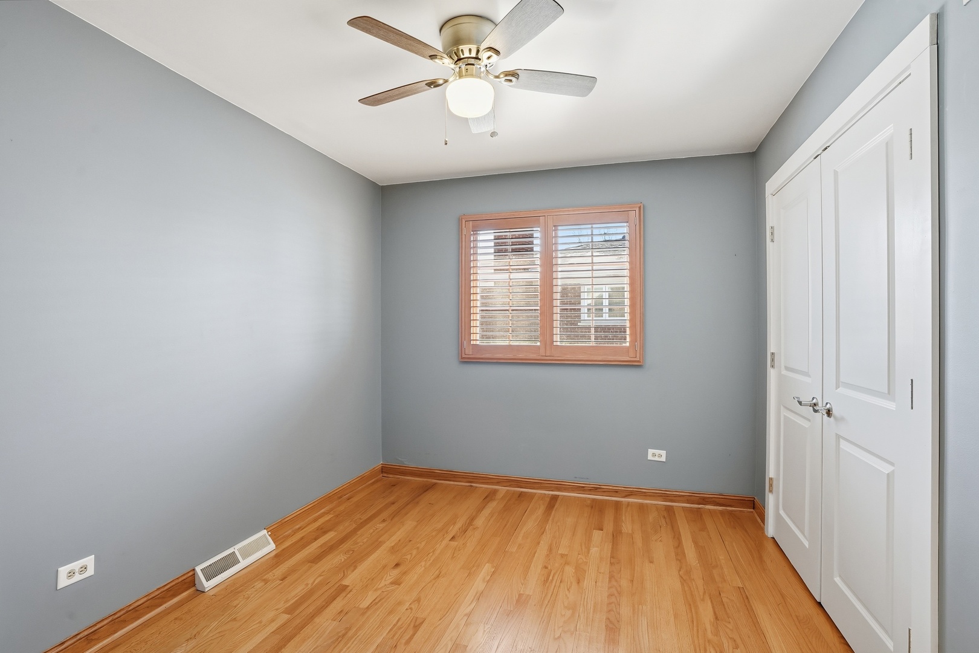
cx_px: 490
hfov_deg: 93.3
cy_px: 326
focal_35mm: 17
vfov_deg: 70.4
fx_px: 462
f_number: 8
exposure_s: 1/250
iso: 1250
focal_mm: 17
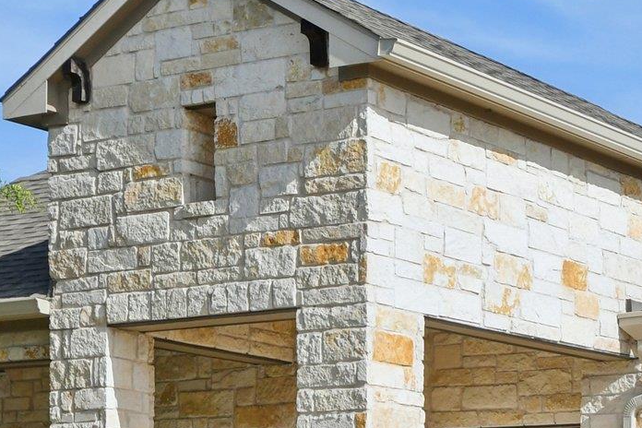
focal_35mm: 106
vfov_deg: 12.8
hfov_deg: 18.6
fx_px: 1890
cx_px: 690
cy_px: 354
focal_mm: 24
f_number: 8
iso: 400
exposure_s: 1/1250
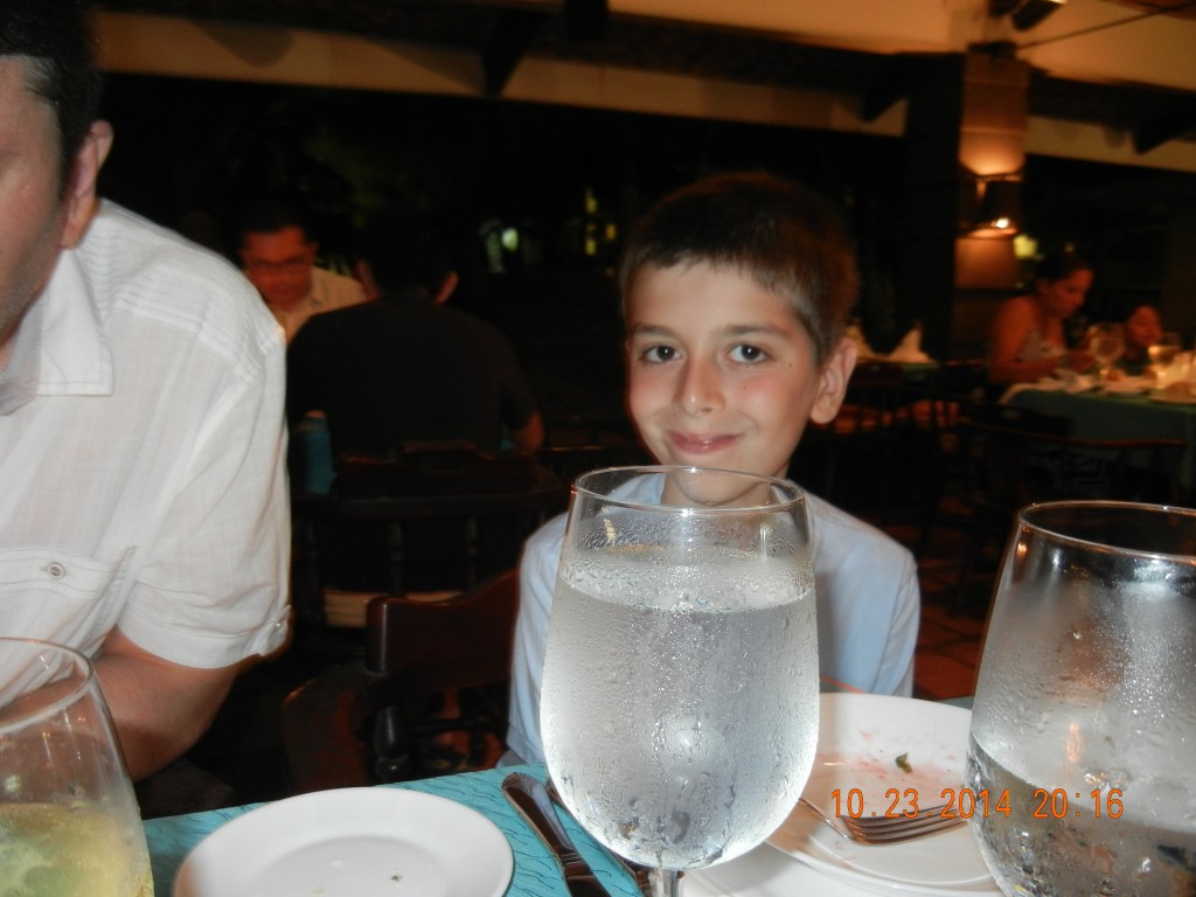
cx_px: 598
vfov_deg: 46.8
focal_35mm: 30
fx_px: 1037
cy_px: 448
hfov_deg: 60.0
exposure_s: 1/2
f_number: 3.5
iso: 400
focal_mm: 5.4
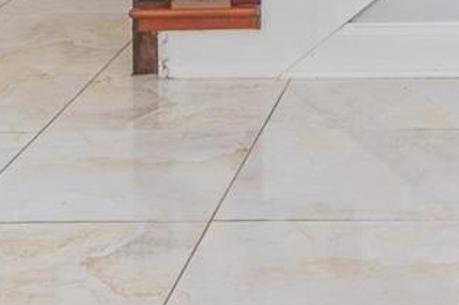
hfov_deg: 18.0
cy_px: -433
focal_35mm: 109
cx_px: 539
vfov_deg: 10.7
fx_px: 1383
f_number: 9
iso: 400
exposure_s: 1/60
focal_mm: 21.5
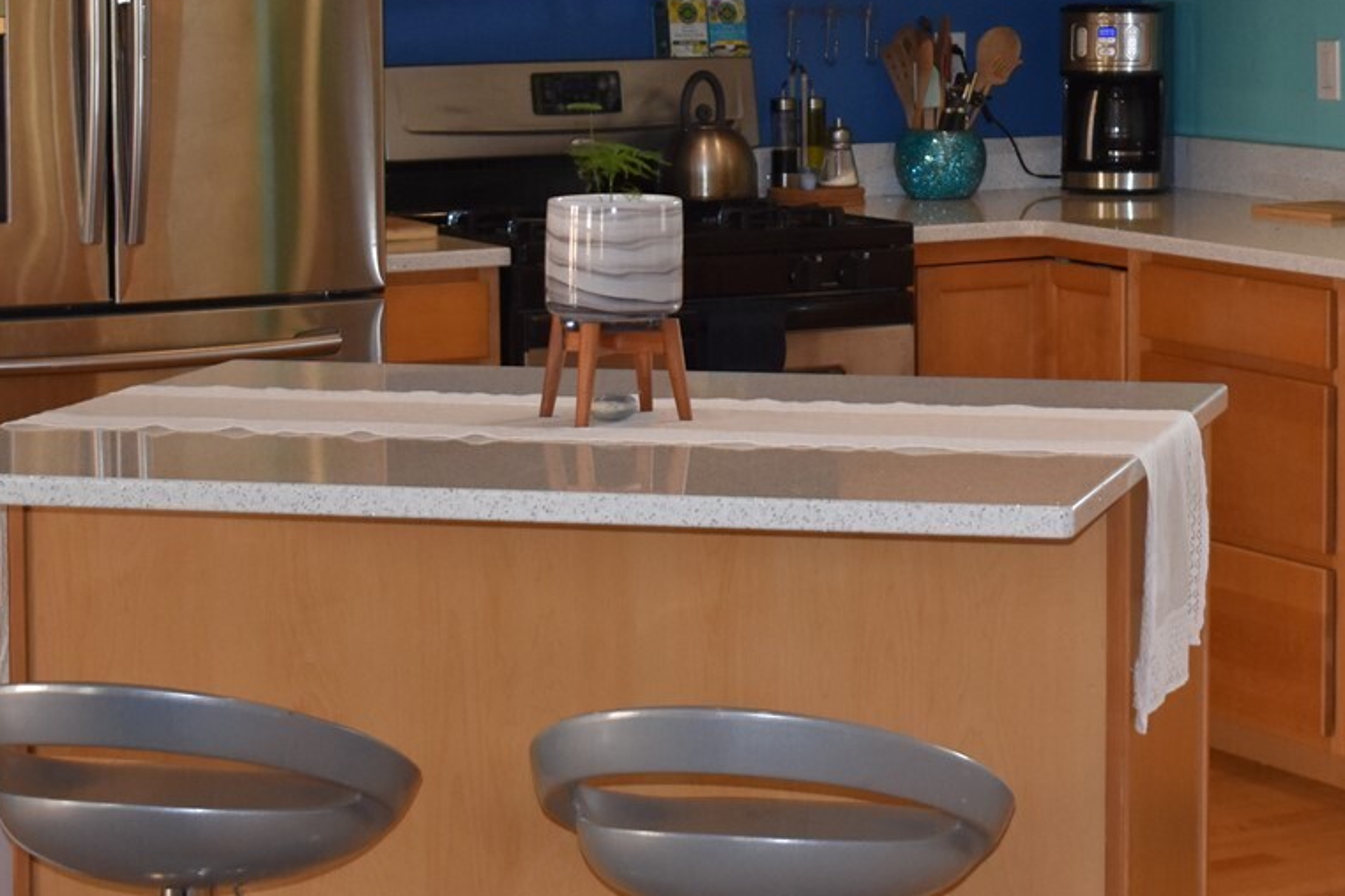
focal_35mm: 107
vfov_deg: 12.7
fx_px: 3997
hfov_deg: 18.9
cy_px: 153
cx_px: 1127
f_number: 4.5
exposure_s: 1/200
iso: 800
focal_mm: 32
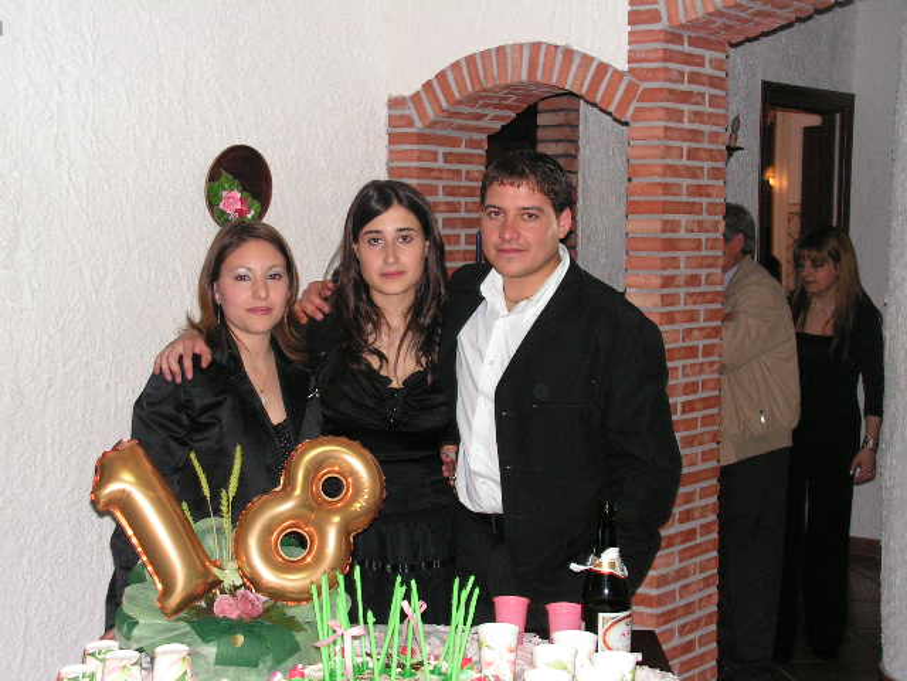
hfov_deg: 33.8
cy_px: 340
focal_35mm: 57
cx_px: 454
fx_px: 1494
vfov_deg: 25.7
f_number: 3.3
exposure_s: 1/60
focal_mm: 9.6
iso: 200
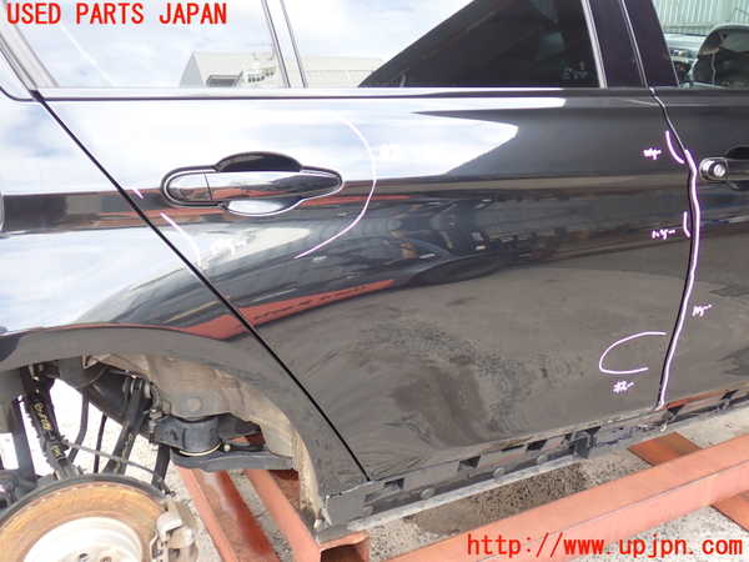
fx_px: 779
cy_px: 281
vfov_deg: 39.7
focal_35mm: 36
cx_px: 374
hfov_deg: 51.4
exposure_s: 1/80
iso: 125
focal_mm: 6.37
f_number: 2.5
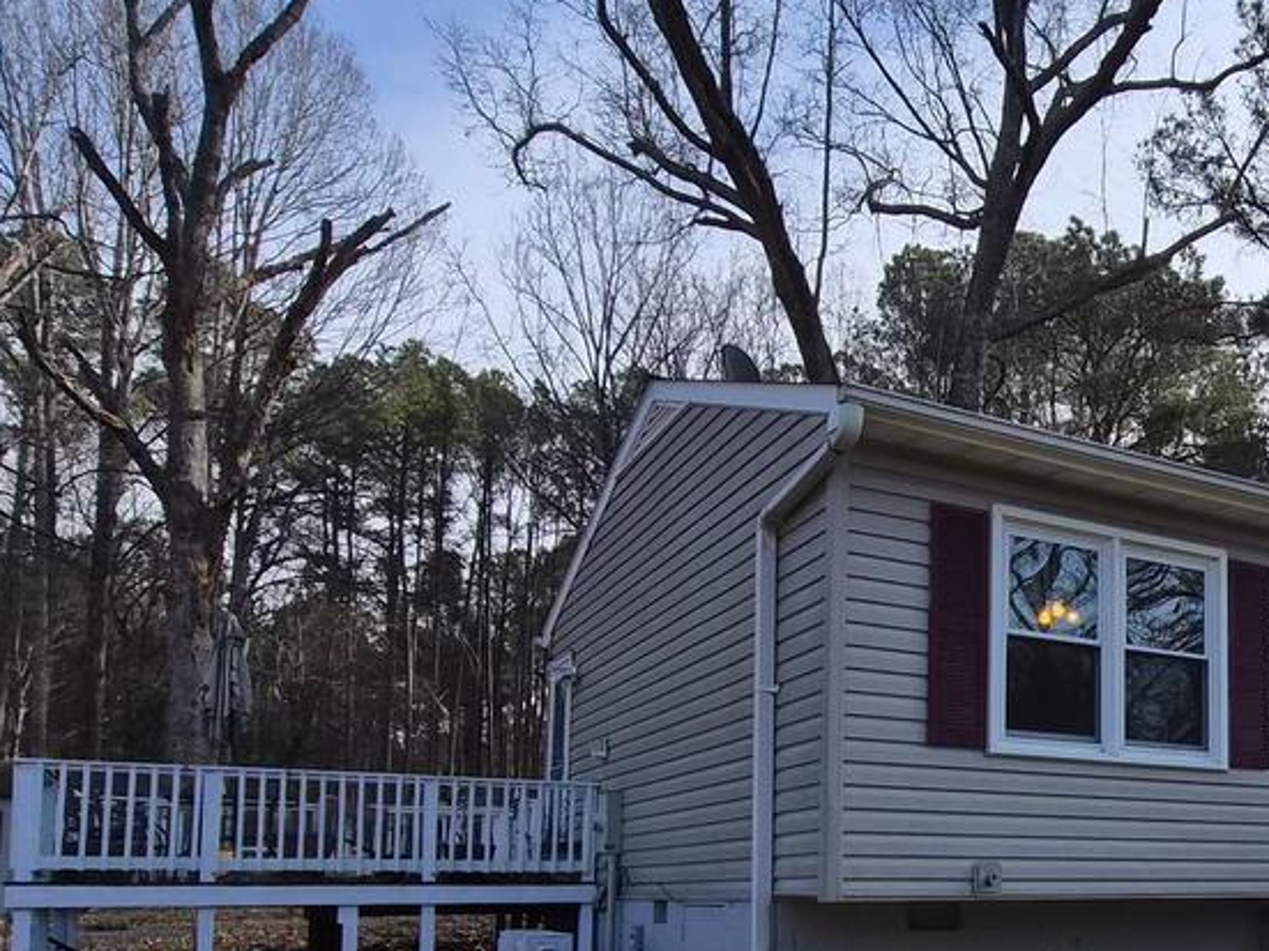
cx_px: 1205
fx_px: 1246
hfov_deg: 47.0
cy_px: 822
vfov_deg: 39.3
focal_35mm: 34
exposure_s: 1/1340
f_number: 2.2
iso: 25
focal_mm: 1.7
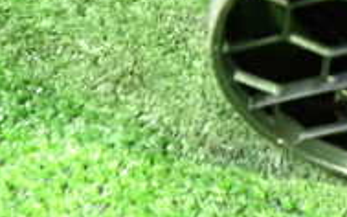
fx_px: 794
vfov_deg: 15.2
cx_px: 444
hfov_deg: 22.2
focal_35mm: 84
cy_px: -11
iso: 800
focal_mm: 4.5
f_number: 2
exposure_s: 1/13
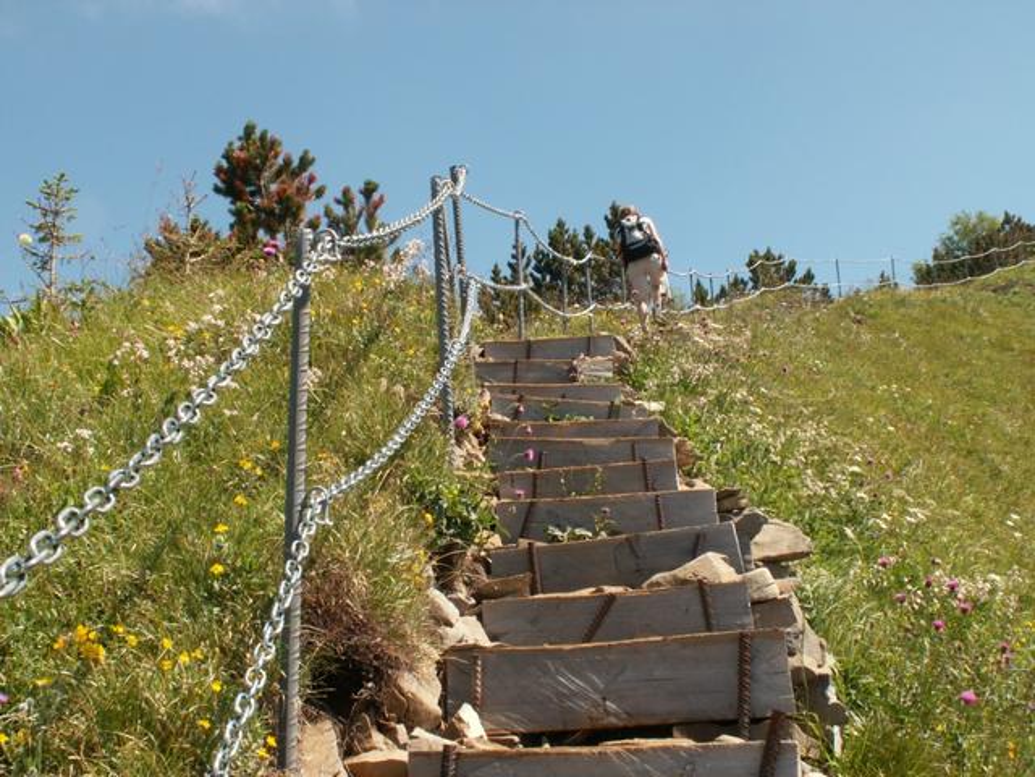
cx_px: 518
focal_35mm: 51
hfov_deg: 37.5
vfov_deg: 28.6
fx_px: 1525
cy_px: 388
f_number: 8
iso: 50
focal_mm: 8.52
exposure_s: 1/100
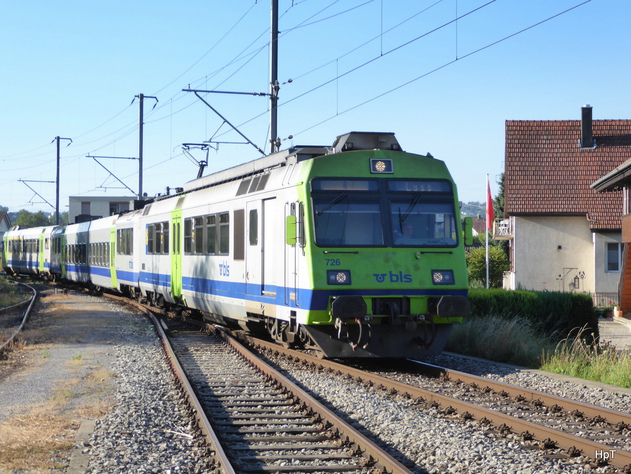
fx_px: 1367
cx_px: 316
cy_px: 237
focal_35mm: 75
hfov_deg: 26.0
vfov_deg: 19.6
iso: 125
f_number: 4.5
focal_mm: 12.5
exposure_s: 1/200
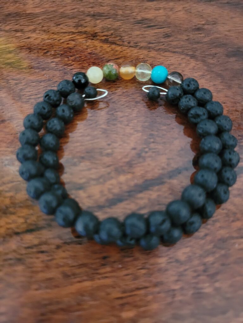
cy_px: 162
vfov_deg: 67.3
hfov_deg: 53.1
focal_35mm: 26
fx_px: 243
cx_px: 122
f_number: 1.8
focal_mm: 5.4
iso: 1000
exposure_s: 1/24
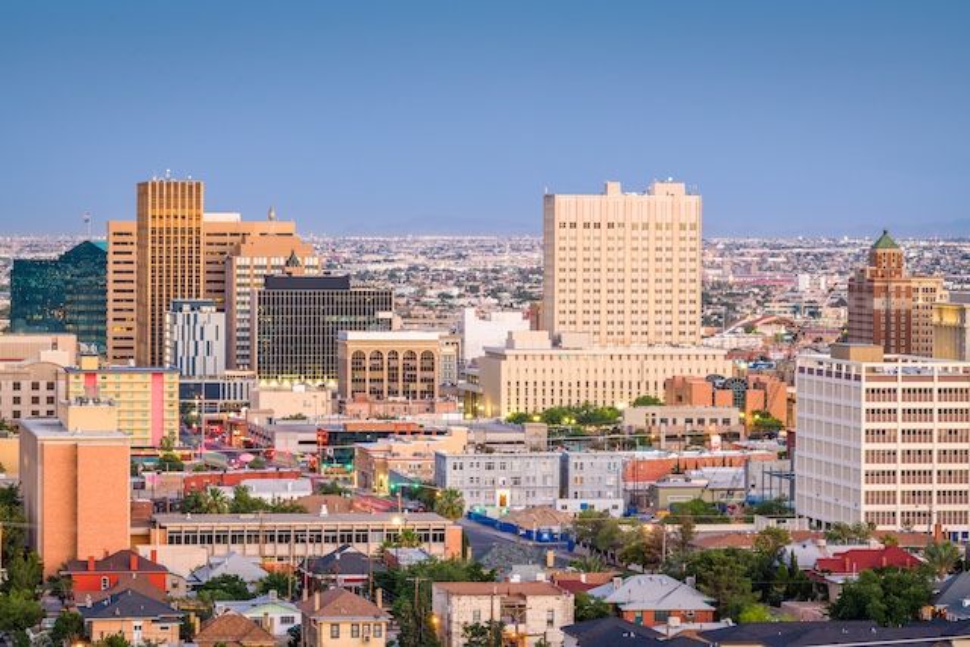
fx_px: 3638
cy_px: 324
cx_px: 485
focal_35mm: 135
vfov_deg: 10.2
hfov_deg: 15.2
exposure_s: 5
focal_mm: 135
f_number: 11
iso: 64
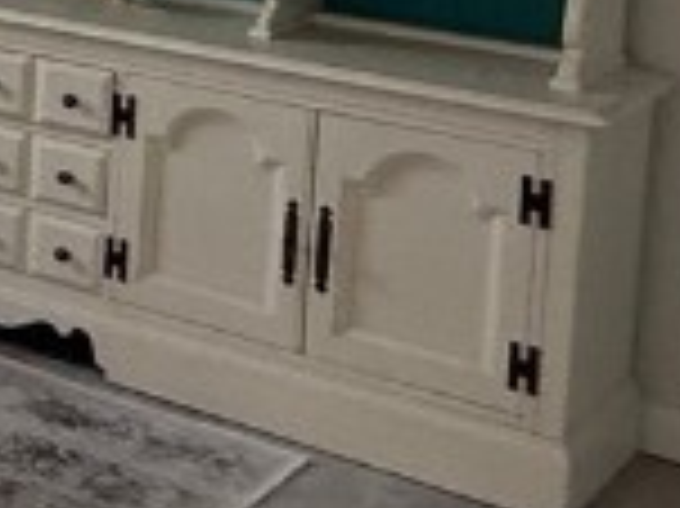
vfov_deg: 14.7
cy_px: -198
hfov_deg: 15.5
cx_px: -766
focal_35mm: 95
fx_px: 1865
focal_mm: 2.22
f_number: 2.2
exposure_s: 1/120
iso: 400
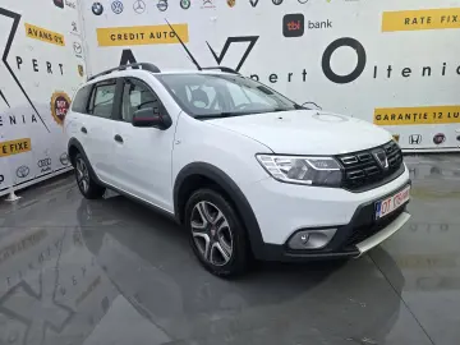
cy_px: 172
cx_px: 230
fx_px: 306
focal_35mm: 23
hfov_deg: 73.9
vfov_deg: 58.9
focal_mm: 6.3
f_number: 1.7
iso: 125
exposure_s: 1/100
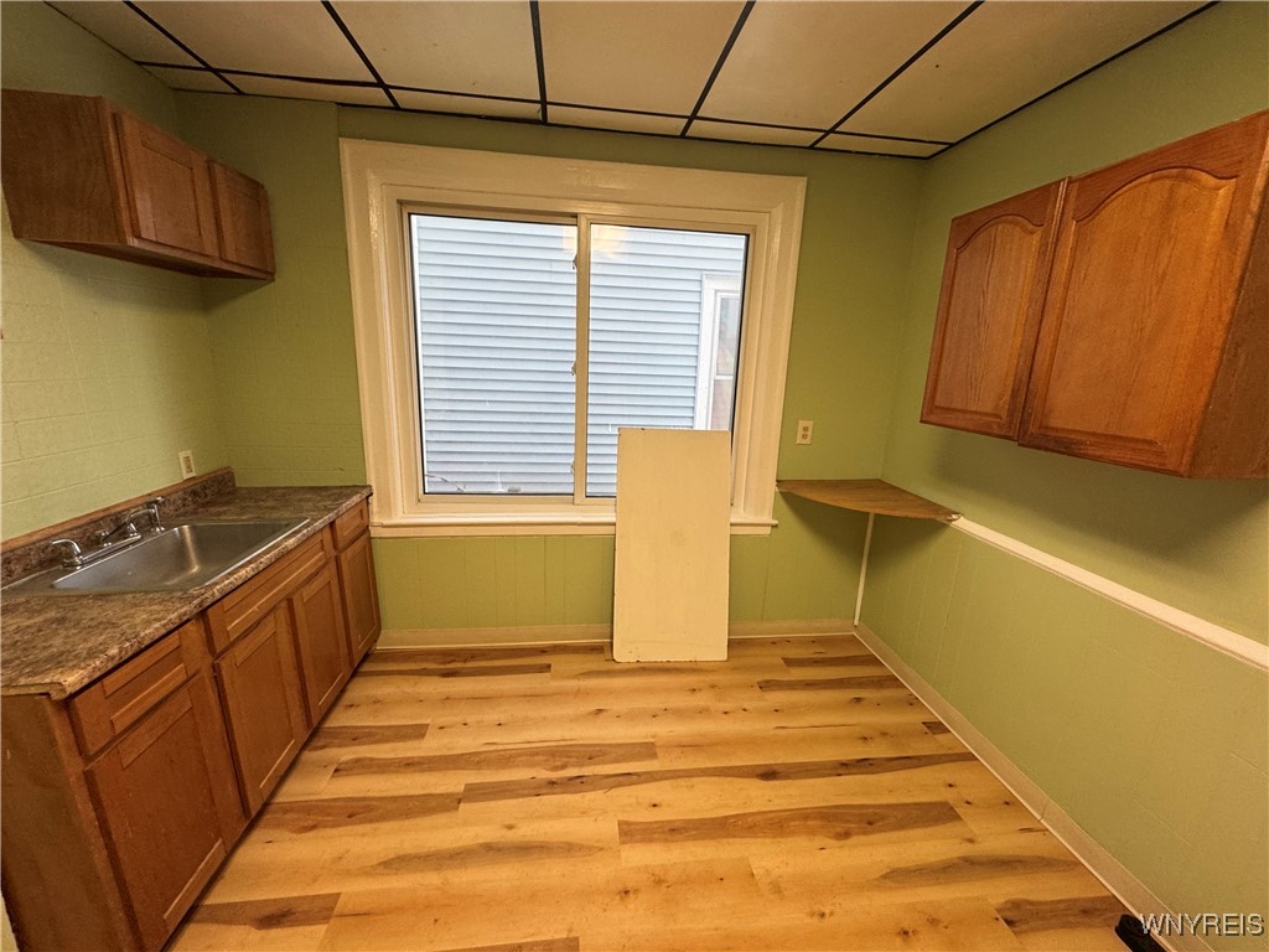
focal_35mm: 14
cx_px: 634
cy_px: 476
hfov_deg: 102.1
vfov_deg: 85.7
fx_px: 513
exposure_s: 1/120
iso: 160
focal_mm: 2.22
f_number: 2.2
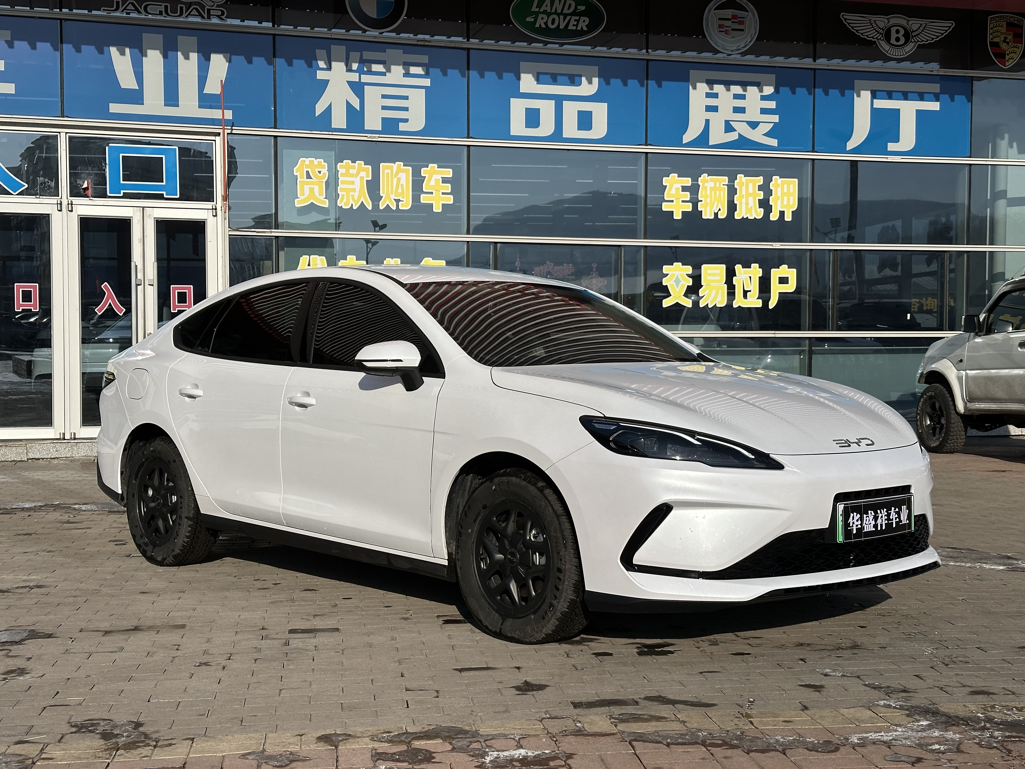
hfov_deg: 39.7
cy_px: 384
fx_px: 1421
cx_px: 512
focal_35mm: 48
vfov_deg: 30.3
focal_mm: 6.86
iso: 64
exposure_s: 1/8929
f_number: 1.78
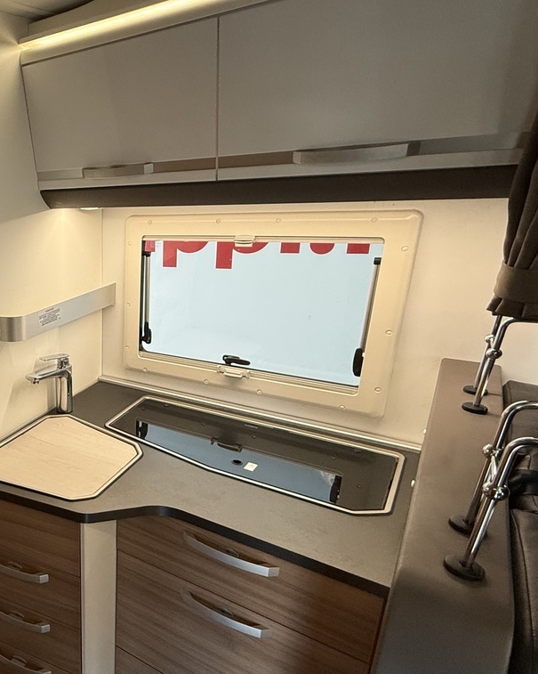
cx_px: -19
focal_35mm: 26
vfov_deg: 66.0
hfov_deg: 45.0
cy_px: 360
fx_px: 518
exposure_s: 1/99
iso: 200
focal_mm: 2.22
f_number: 2.2
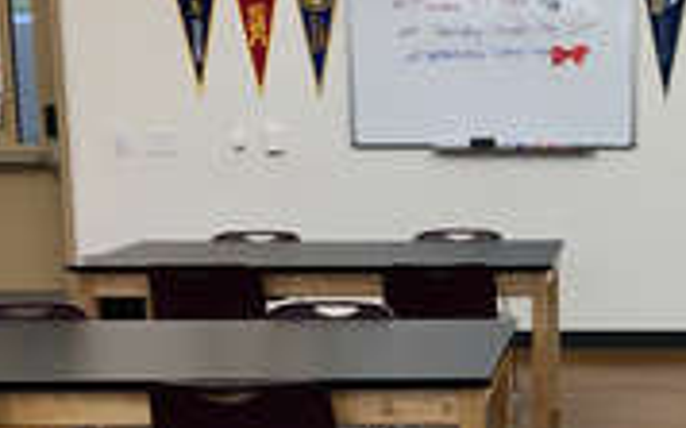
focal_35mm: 69
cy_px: 262
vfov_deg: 18.8
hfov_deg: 28.2
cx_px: 671
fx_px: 1289
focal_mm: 4.15
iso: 32
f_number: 2.2
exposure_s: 1/30
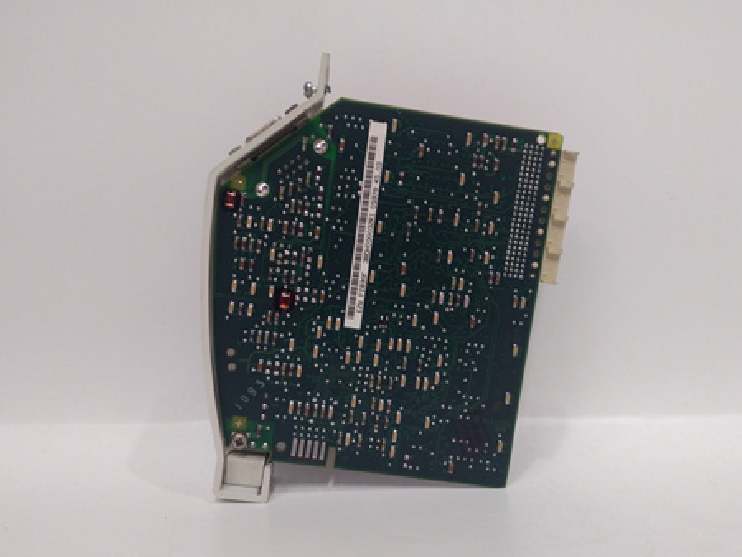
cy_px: 289
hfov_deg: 59.9
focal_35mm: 30
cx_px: 386
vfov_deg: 46.8
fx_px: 643
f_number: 2
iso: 294
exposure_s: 1/33
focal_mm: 3.79
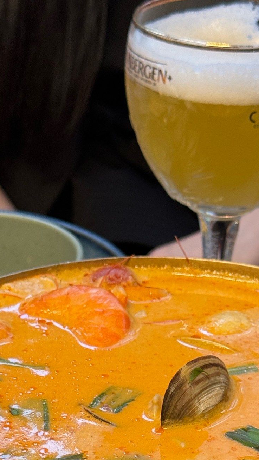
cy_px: 417
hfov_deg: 11.1
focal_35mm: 109
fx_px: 1331
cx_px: 121
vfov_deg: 19.3
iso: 100
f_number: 1.78
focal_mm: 6.76
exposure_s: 1/60
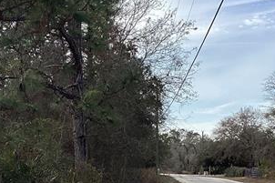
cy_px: 171
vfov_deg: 16.4
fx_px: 626
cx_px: 97
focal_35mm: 82
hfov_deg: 24.7
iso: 25
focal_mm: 3.3
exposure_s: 1/1058
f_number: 2.4
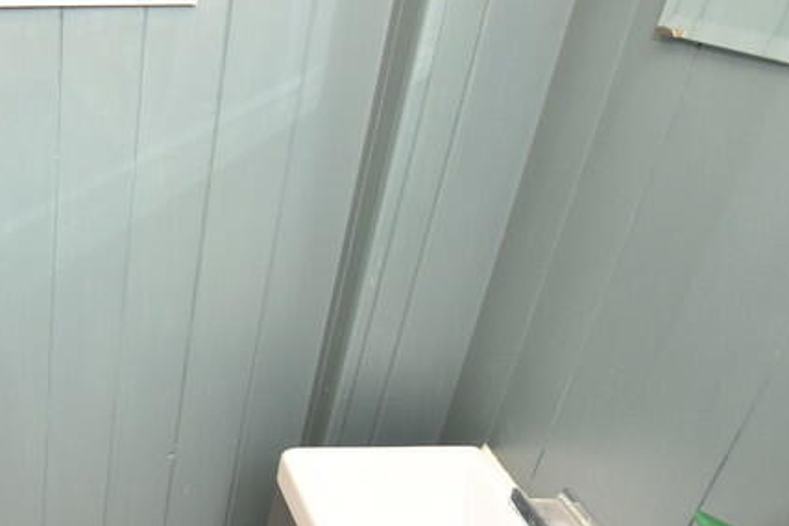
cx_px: -55
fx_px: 789
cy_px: 361
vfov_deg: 36.4
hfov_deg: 42.9
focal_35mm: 36
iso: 900
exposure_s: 1/125
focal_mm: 10
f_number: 4
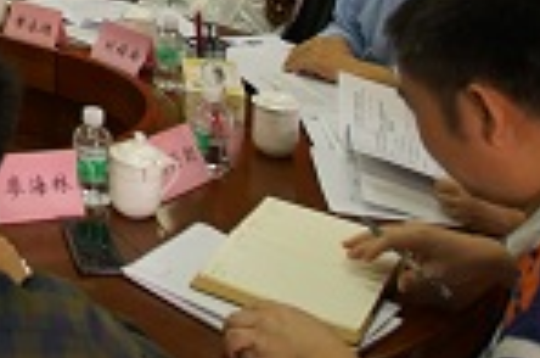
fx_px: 973
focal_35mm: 65
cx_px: -128
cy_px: -226
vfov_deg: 17.9
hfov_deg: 27.0
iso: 800
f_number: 2.8
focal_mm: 16
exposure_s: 1/125
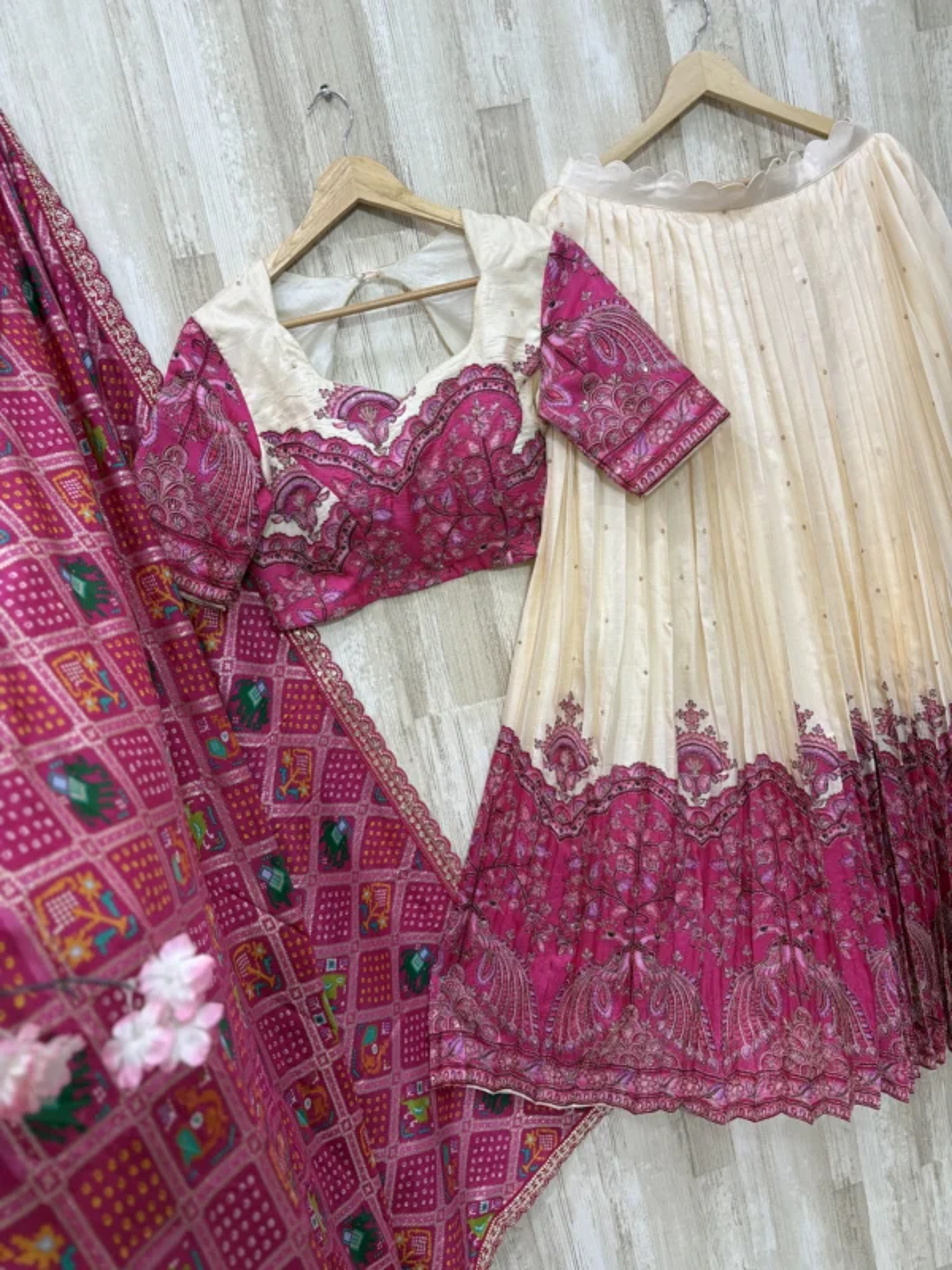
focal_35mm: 26
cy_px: 635
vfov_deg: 67.3
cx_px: 476
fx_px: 953
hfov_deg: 53.1
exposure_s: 1/100
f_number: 1.6
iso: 100
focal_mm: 6
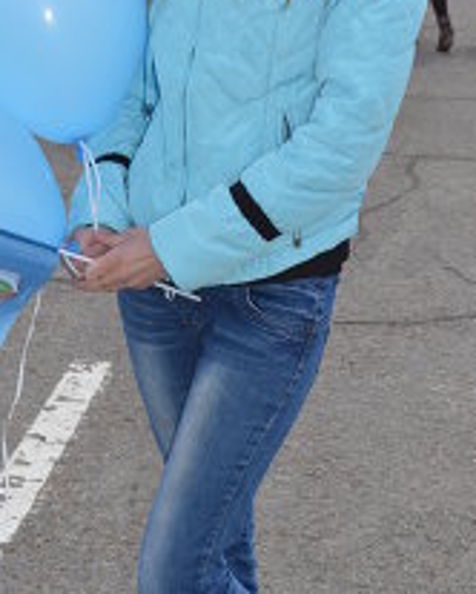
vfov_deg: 17.9
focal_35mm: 106
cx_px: 225
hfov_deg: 14.6
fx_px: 1864
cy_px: 106
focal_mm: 40
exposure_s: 1/200
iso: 100
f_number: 8
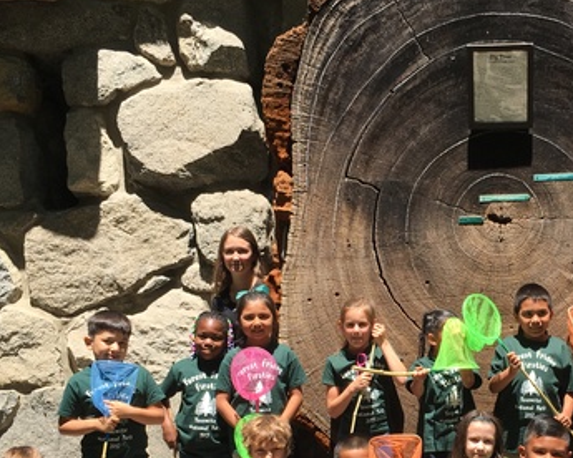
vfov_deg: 25.4
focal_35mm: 59
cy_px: 353
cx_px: 455
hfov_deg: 31.2
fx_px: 1001
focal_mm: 4.15
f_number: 2.2
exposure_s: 1/810
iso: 25
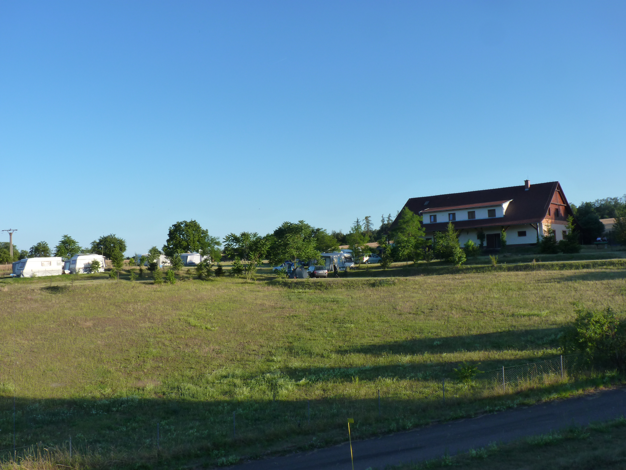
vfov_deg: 41.8
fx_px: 615
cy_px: 235
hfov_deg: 54.0
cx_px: 313
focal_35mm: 34
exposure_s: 1/200
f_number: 5
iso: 125
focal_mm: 6
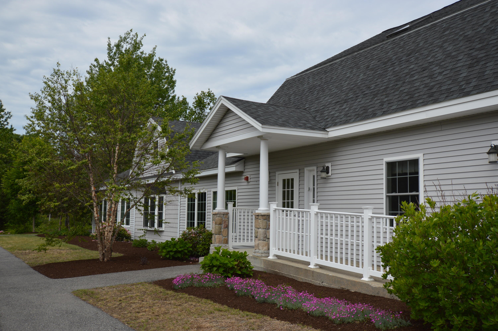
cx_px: 249
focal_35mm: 36
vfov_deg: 36.8
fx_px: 498
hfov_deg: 53.2
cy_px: 166
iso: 100
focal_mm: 24
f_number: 8
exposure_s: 1/250
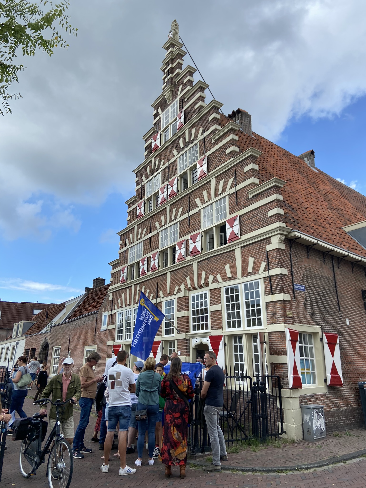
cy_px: 244
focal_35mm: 26
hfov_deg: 53.1
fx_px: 367
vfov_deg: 67.3
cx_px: 183
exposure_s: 1/1362
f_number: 1.8
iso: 32
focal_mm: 4.25
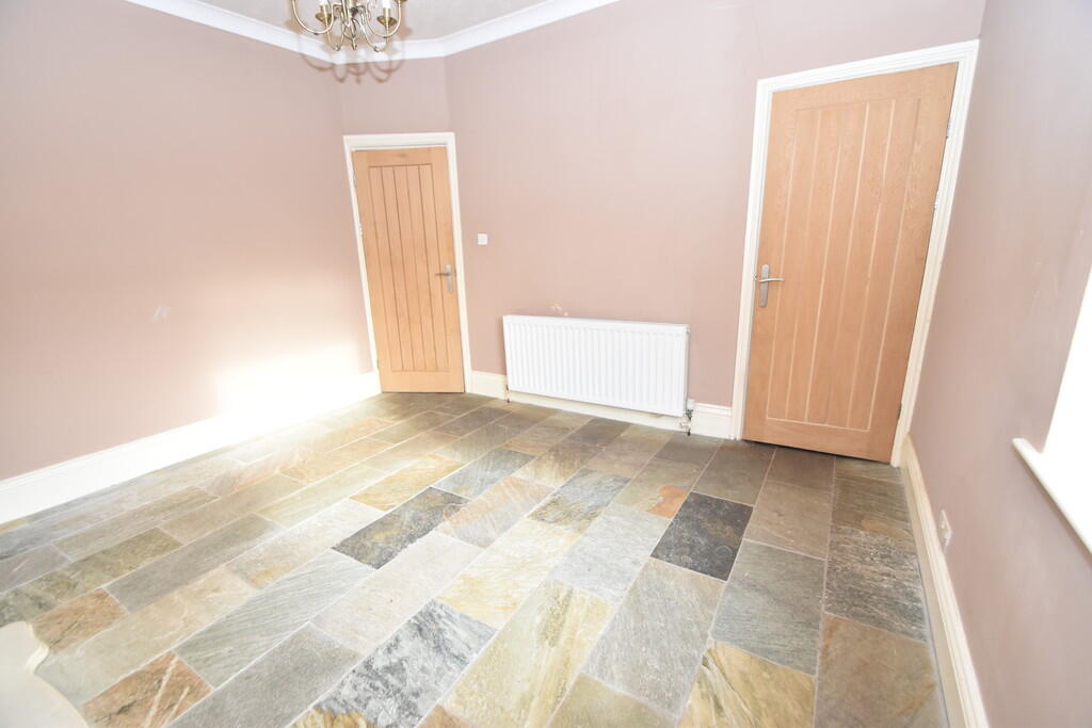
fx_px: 455
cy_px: 364
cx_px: 546
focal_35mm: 15
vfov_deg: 77.3
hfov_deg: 100.4
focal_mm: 10
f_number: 5
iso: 800
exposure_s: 1/100
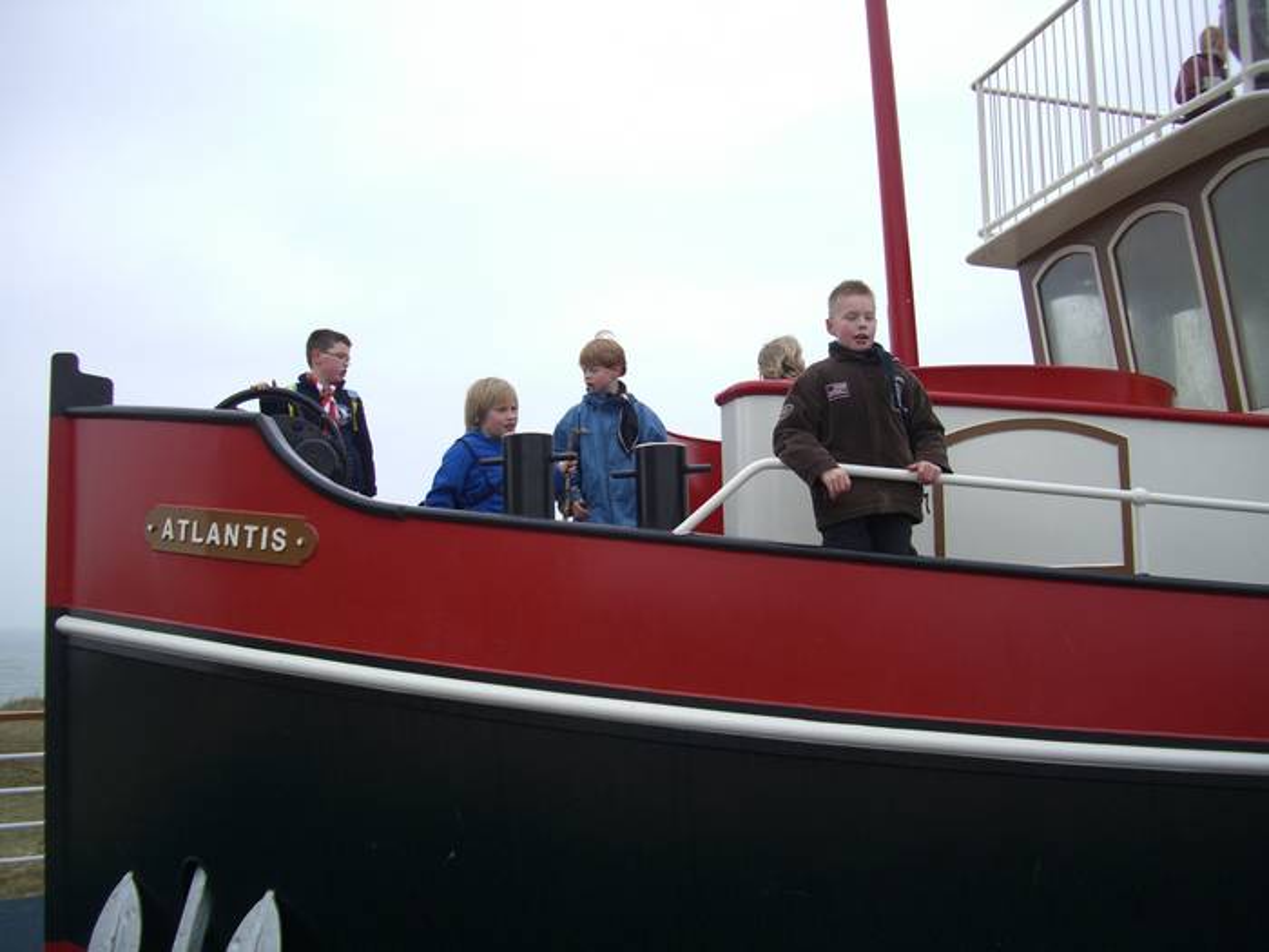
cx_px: 634
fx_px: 1393
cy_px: 476
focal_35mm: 38
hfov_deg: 49.0
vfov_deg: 37.7
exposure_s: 1/320
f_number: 2.8
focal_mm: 7.9
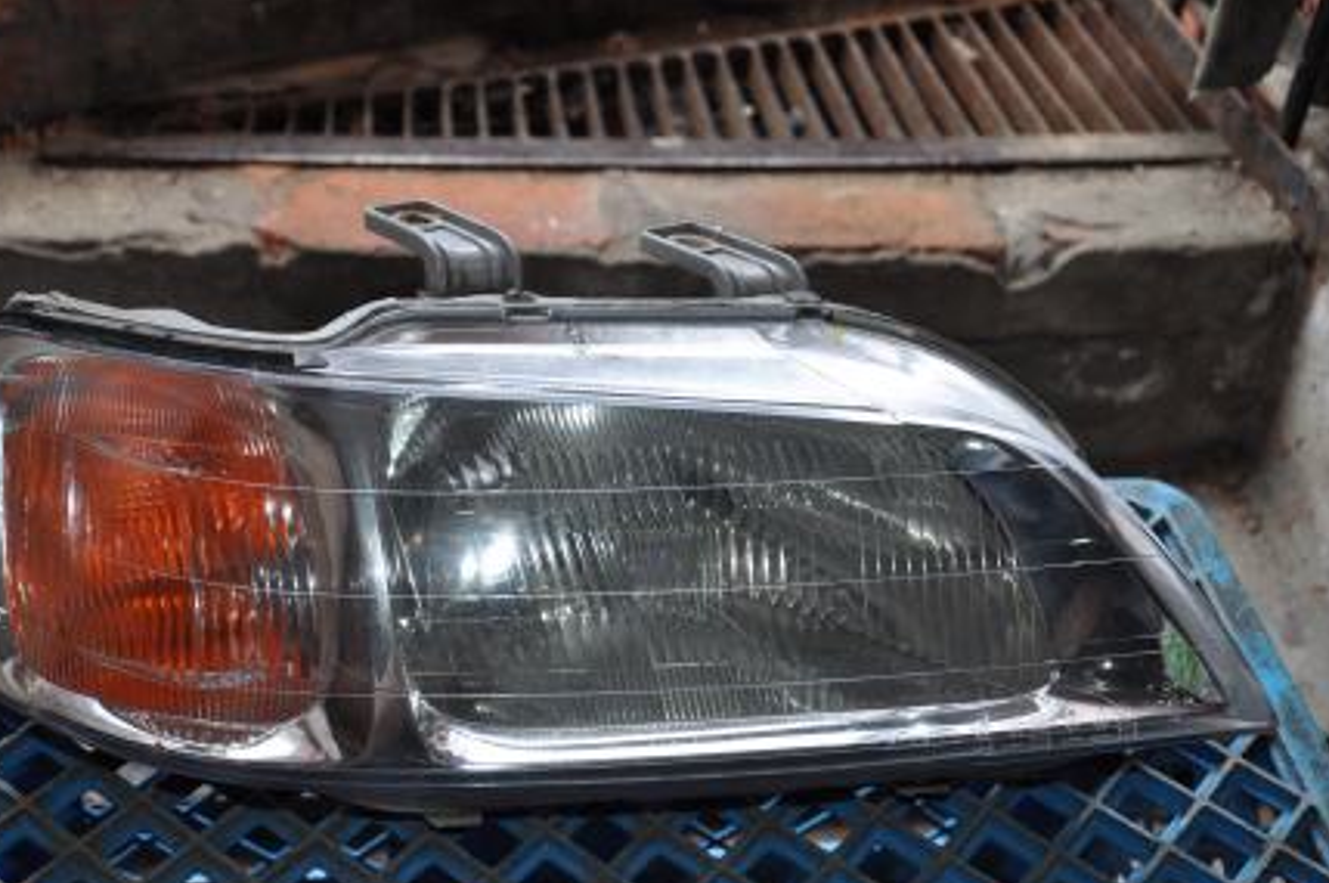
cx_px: 579
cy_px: 502
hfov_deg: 35.6
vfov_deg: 24.1
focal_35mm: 56
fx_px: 2065
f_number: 4.2
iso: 450
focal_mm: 32
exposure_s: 1/125
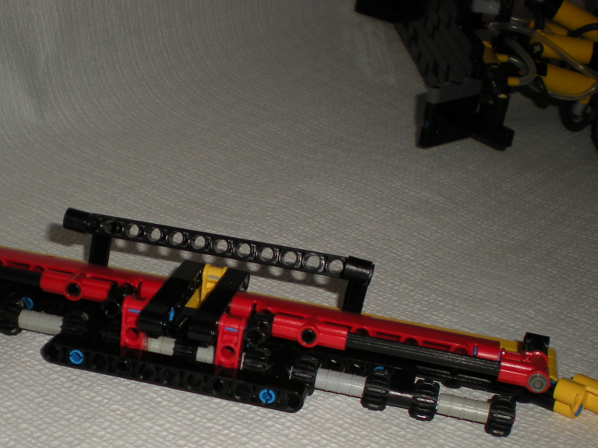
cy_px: 327
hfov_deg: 31.9
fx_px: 1036
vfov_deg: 24.2
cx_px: 201
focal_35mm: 60
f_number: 3.1
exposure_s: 1/60
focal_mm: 6.3
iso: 64
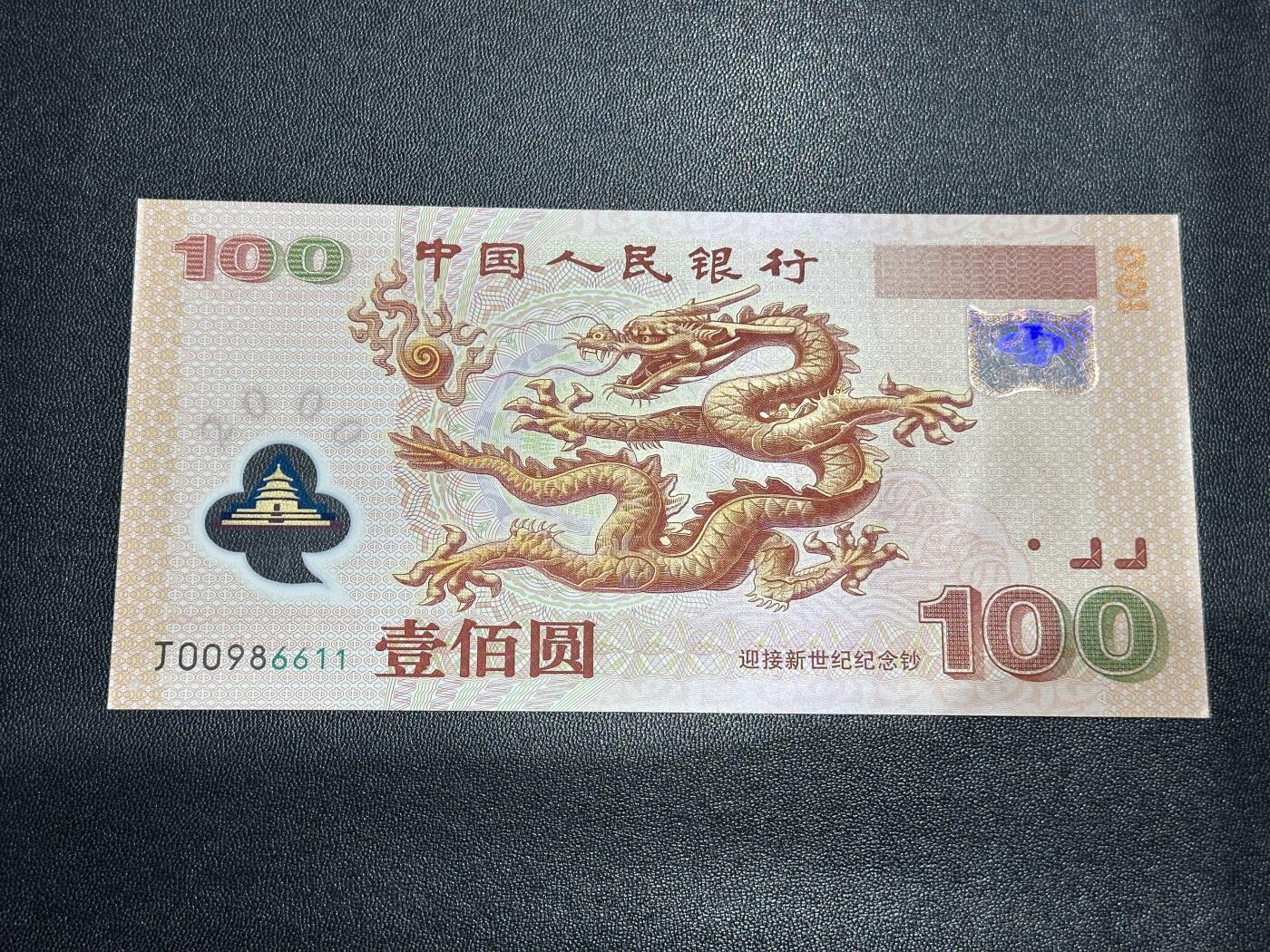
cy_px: 476
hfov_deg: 39.7
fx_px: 1761
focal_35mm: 48
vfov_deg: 30.3
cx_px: 635
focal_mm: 6.86
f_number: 1.78
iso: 80
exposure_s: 1/50
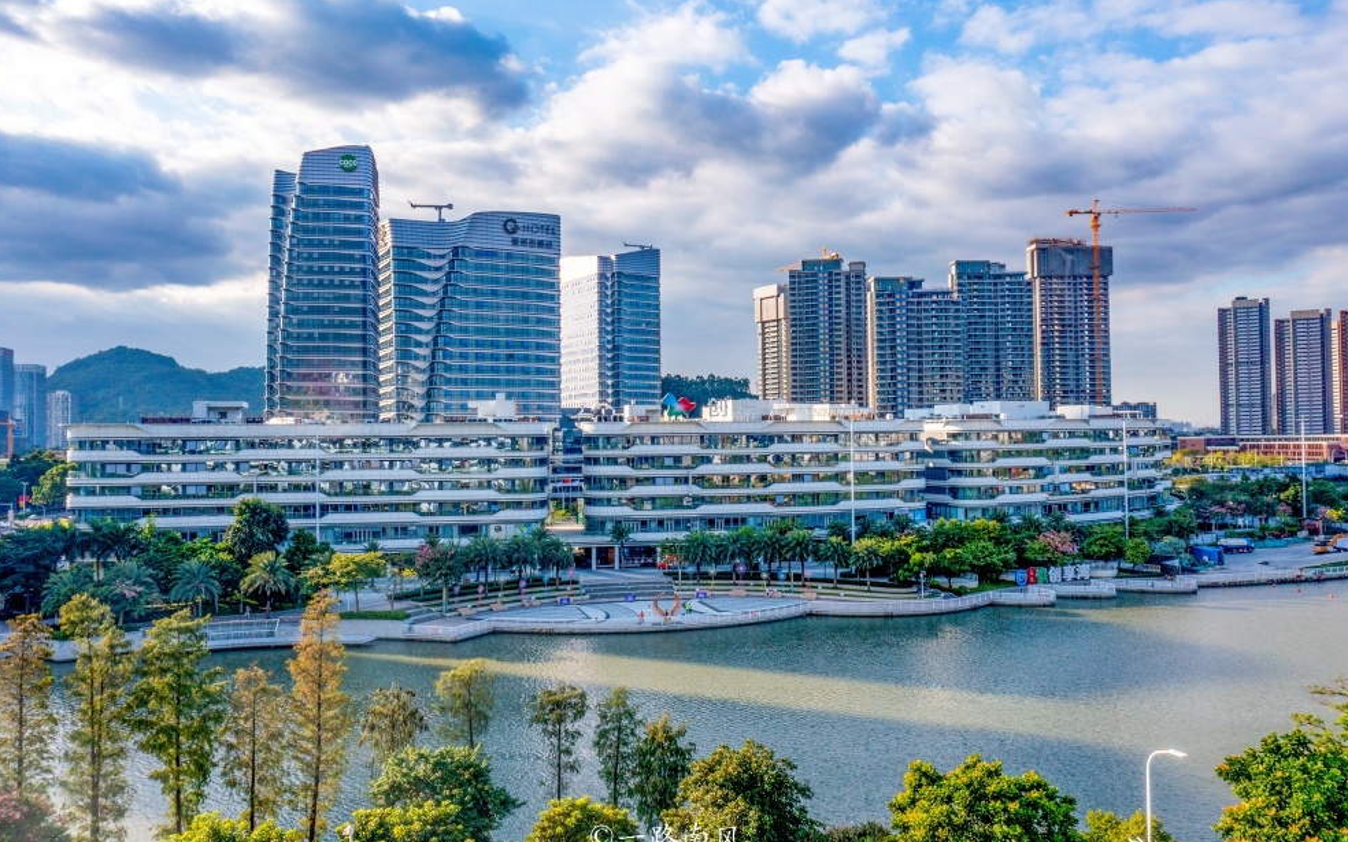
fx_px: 1065
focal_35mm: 29
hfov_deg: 64.6
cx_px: 669
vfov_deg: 43.1
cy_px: 409
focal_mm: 10.26
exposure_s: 1/100
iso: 100
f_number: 11
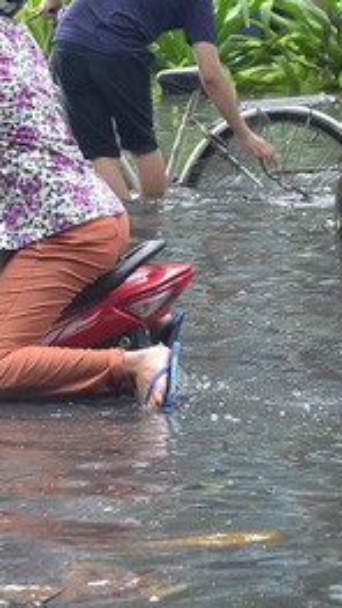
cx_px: -222
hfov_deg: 5.1
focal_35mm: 237
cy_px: 162
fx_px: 3820
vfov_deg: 9.1
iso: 400
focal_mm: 62
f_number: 5.3
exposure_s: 1/60
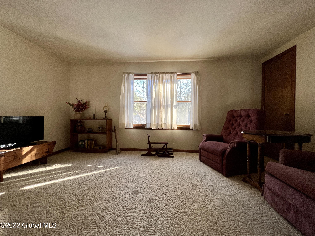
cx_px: 158
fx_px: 118
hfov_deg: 106.2
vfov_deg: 89.9
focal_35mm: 13
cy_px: 118
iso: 80
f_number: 1.8
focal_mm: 1.57
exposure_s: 1/120
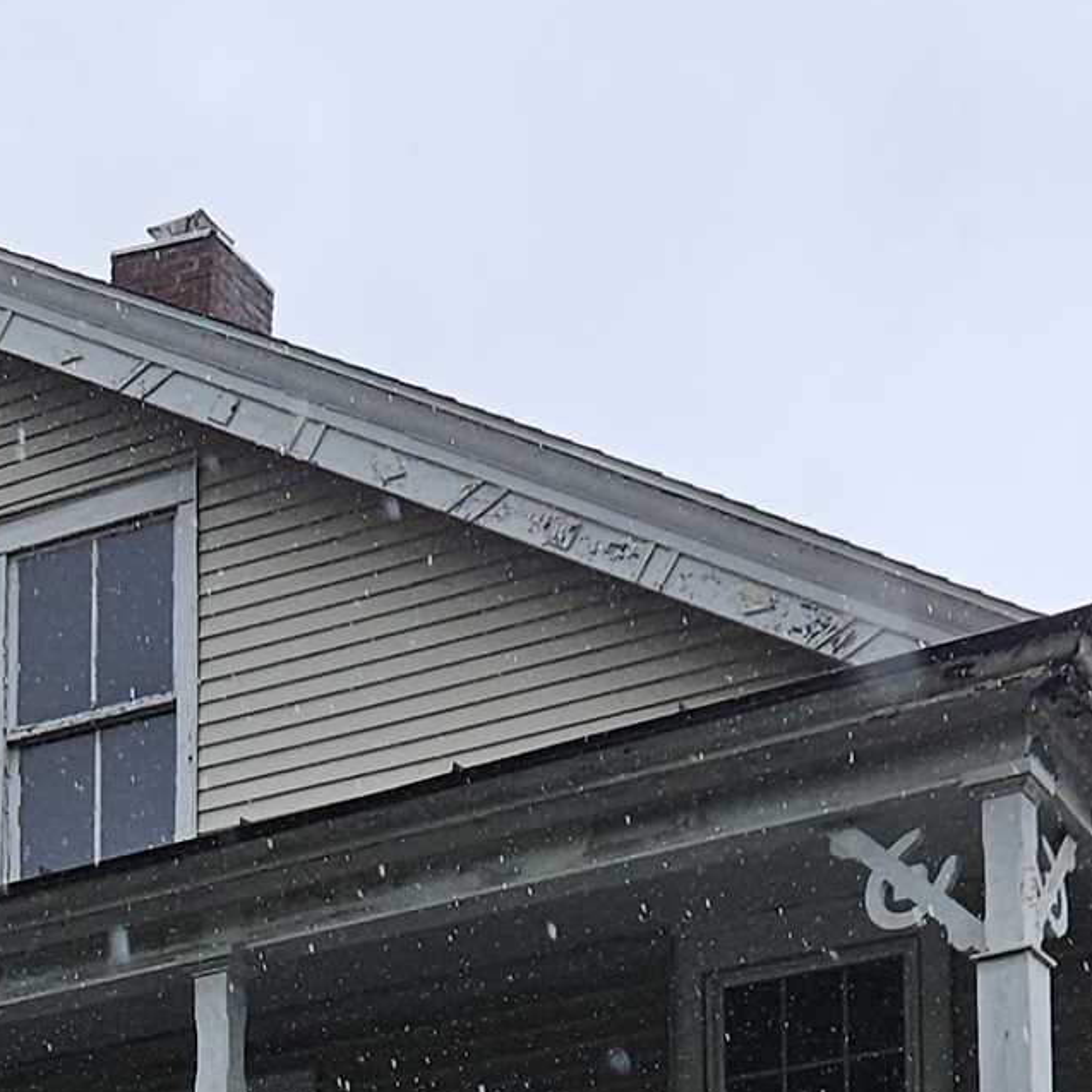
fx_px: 3498
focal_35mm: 98
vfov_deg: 15.9
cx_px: 391
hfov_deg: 17.7
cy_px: 1761
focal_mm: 5.4
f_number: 1.8
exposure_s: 1/1024
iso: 25
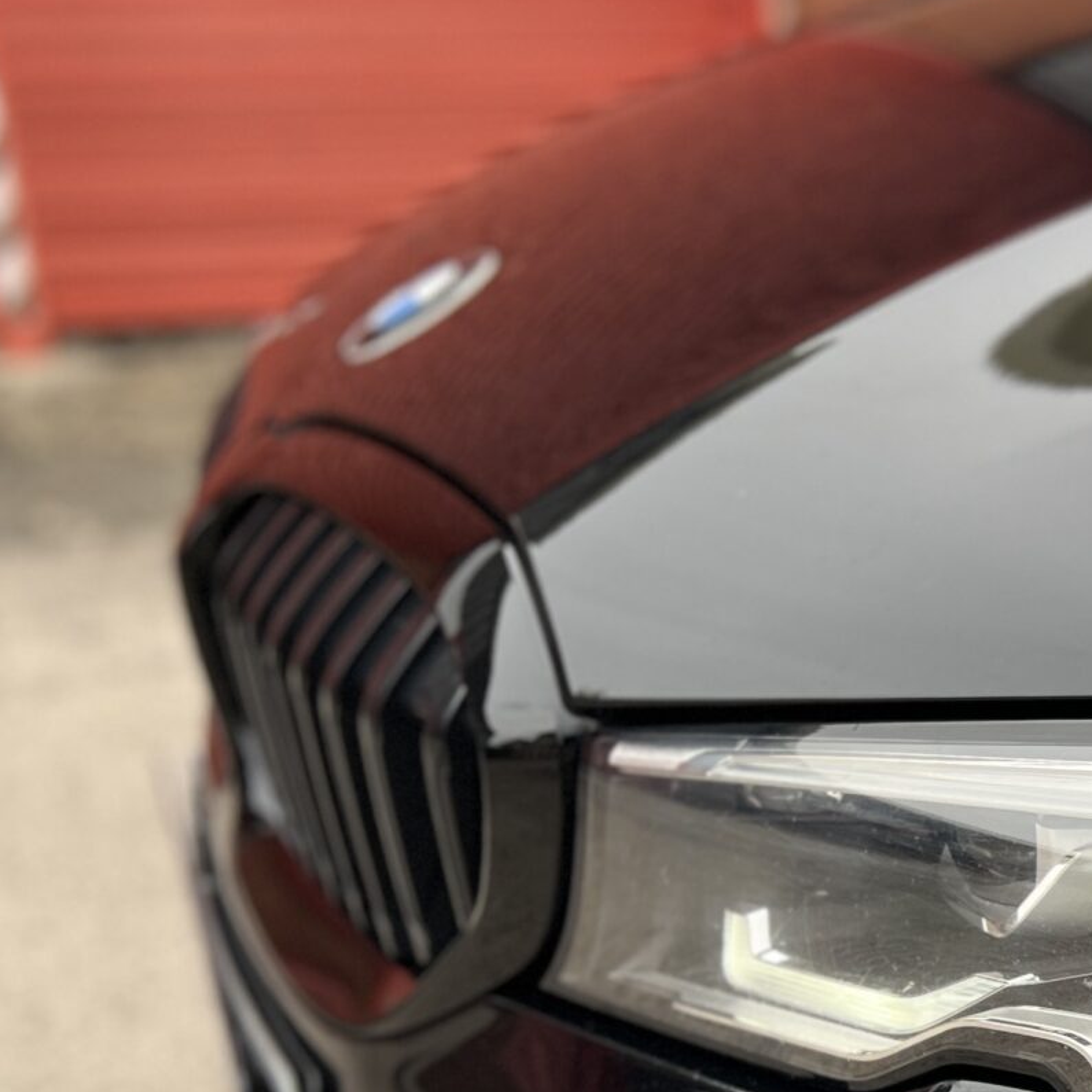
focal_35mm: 74
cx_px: 1396
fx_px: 2641
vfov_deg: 22.7
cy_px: 996
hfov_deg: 21.3
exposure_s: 1/607
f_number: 1.5
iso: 50
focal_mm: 5.7
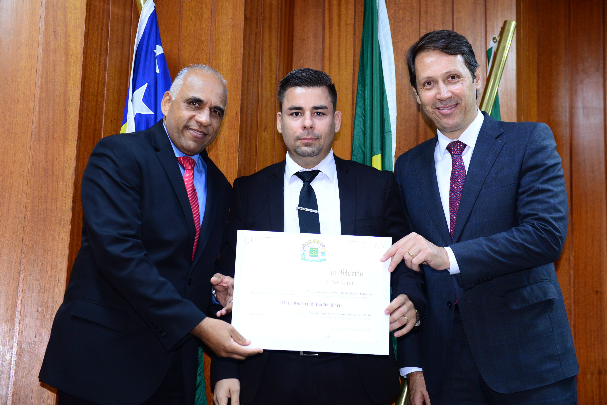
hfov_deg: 34.5
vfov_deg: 23.4
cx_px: 304
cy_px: 202
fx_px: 978
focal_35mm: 58
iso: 1600
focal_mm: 58
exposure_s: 1/60
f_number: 3.5
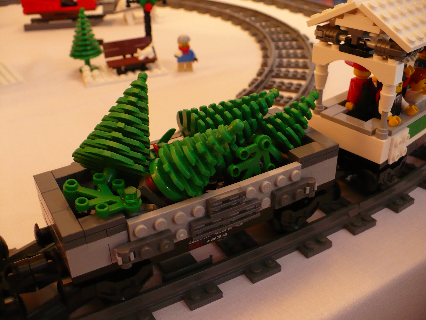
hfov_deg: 50.1
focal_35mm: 37
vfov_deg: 38.7
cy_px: 160
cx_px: 213
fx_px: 455
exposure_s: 1/6
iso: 200
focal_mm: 6.1
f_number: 2.8
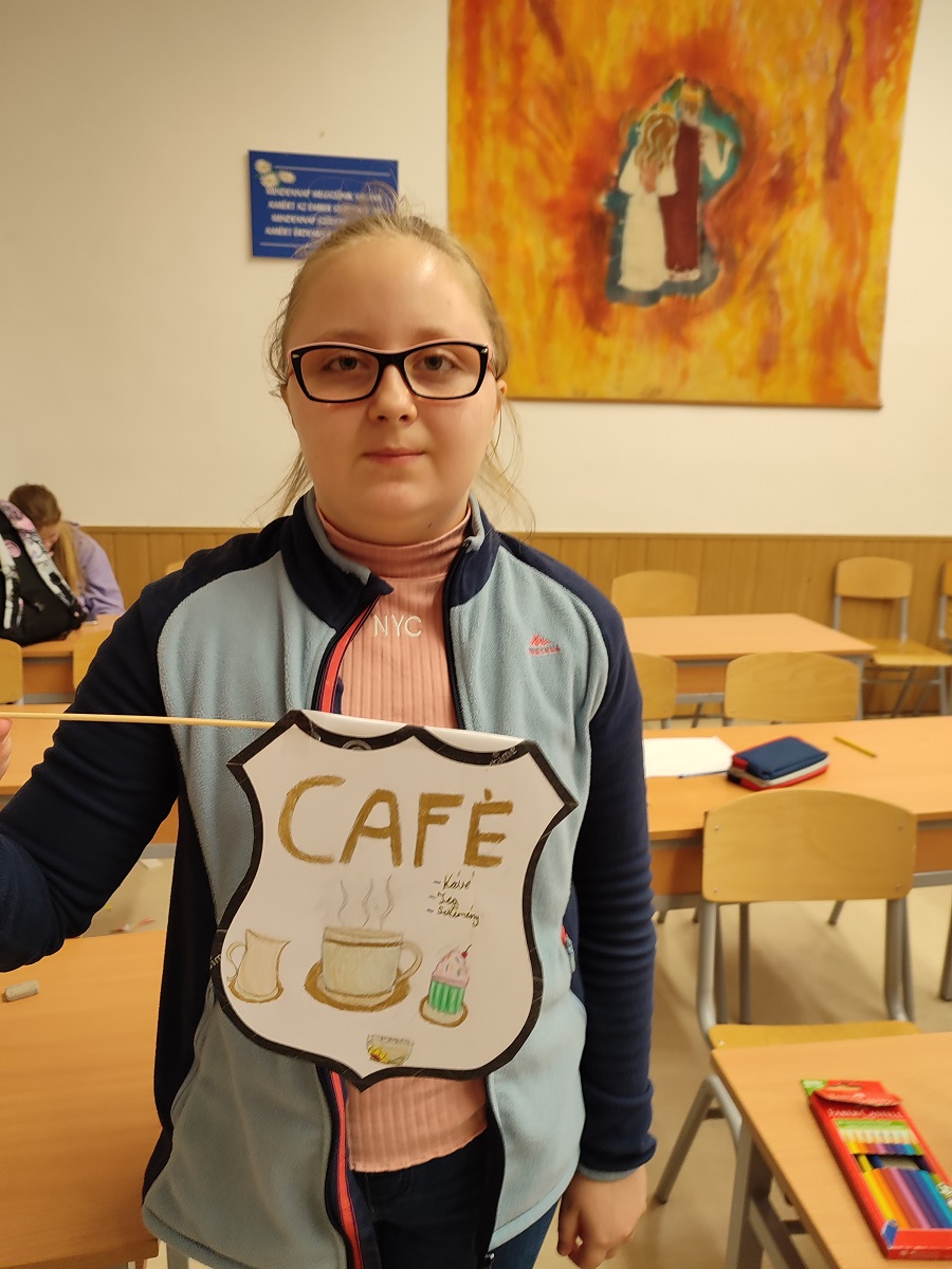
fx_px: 880
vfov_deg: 71.6
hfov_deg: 56.8
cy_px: 634
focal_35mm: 24
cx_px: 476
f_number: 1.89
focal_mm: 5.89
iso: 303
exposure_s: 1/33
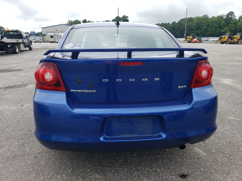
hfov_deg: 67.3
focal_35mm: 26
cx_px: 121
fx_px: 182
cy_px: 90
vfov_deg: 53.1
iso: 50
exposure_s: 1/714
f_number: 1.5
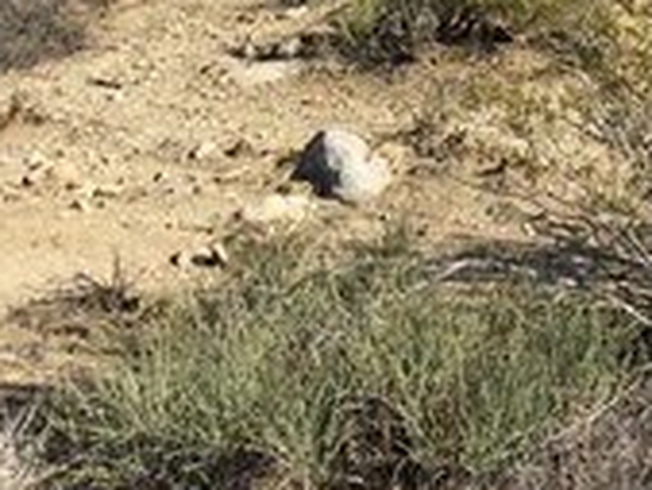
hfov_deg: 16.7
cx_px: 883
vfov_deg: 12.5
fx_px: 2073
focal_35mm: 110
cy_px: -347
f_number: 2.2
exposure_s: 1/1883
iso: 32
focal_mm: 4.15
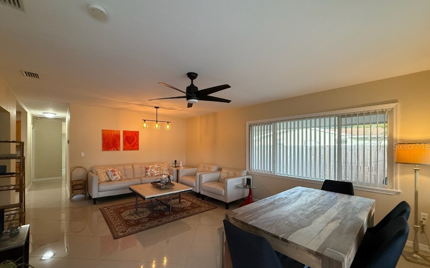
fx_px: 176
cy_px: 146
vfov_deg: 74.6
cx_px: 216
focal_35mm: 15
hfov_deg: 101.5
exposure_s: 1/120
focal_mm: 2.22
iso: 250
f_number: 2.2
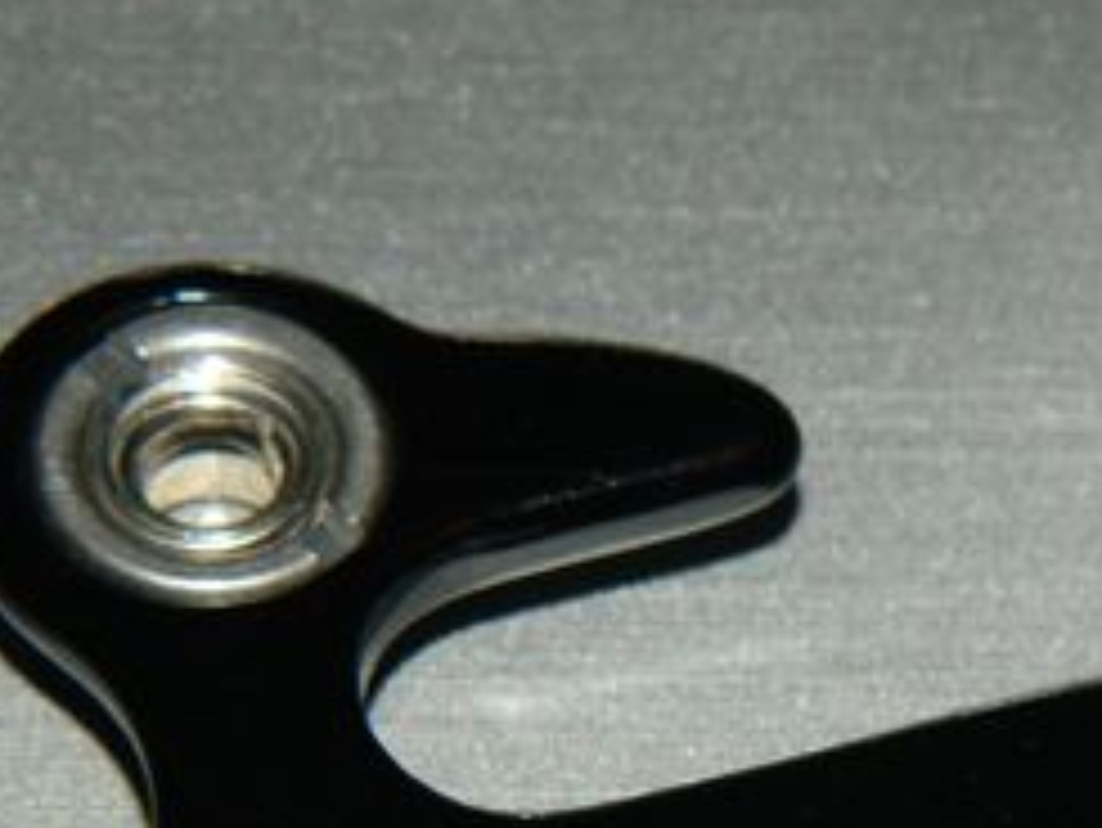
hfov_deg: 9.4
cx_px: 877
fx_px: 6689
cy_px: 785
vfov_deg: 7.1
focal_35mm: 210
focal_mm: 18.6
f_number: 12.6
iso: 200
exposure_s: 1/30
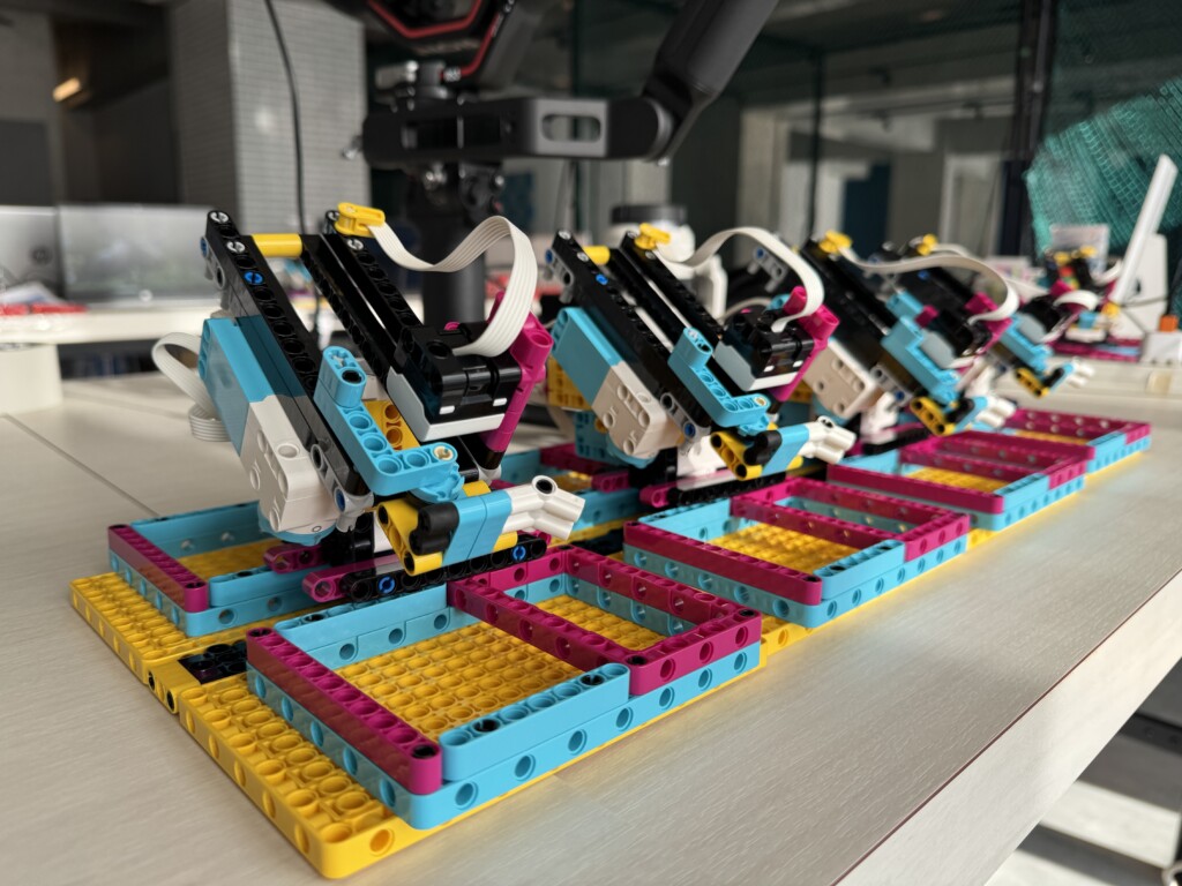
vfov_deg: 56.8
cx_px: 591
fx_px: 820
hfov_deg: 71.6
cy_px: 443
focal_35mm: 24
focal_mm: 6.76
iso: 80
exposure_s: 1/514
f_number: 1.78
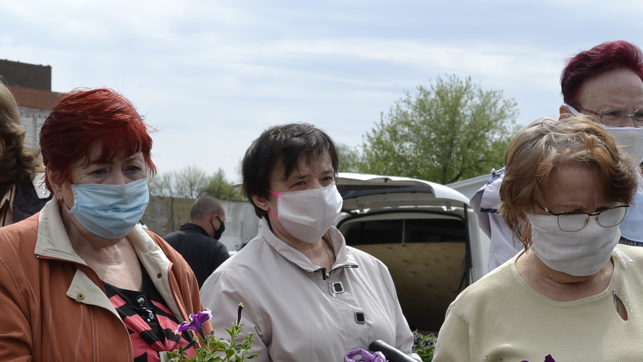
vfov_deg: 12.7
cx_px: 297
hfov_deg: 22.7
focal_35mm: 94
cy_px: 348
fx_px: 1603
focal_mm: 34
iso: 100
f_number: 7.1
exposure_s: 1/200
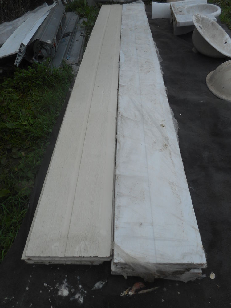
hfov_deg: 54.9
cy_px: 154
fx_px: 222
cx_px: 116
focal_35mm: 25
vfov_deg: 69.4
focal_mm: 4.5
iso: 80
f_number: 3.7
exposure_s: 1/400
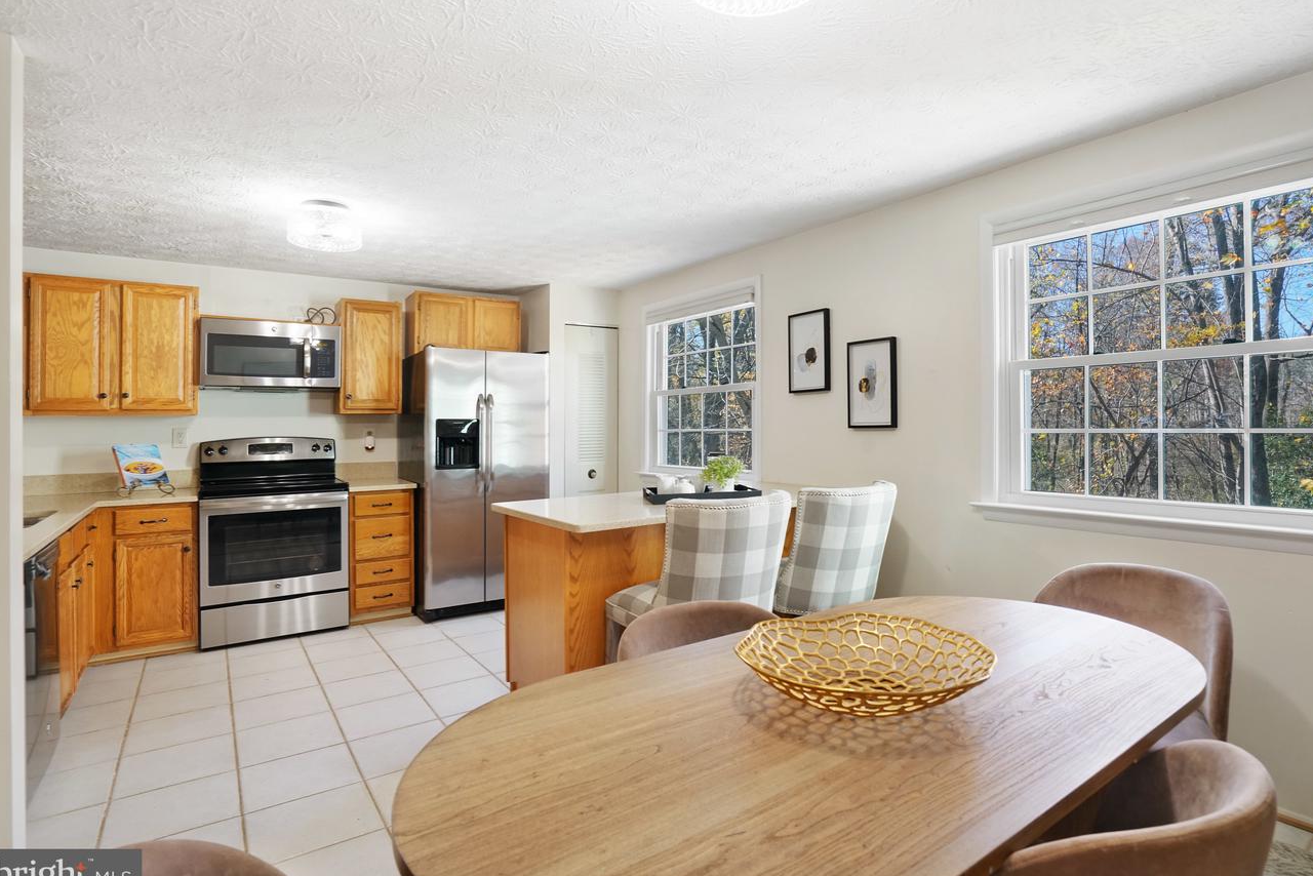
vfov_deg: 67.3
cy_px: 409
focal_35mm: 18
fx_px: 657
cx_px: 720
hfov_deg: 89.7
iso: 1250
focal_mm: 16
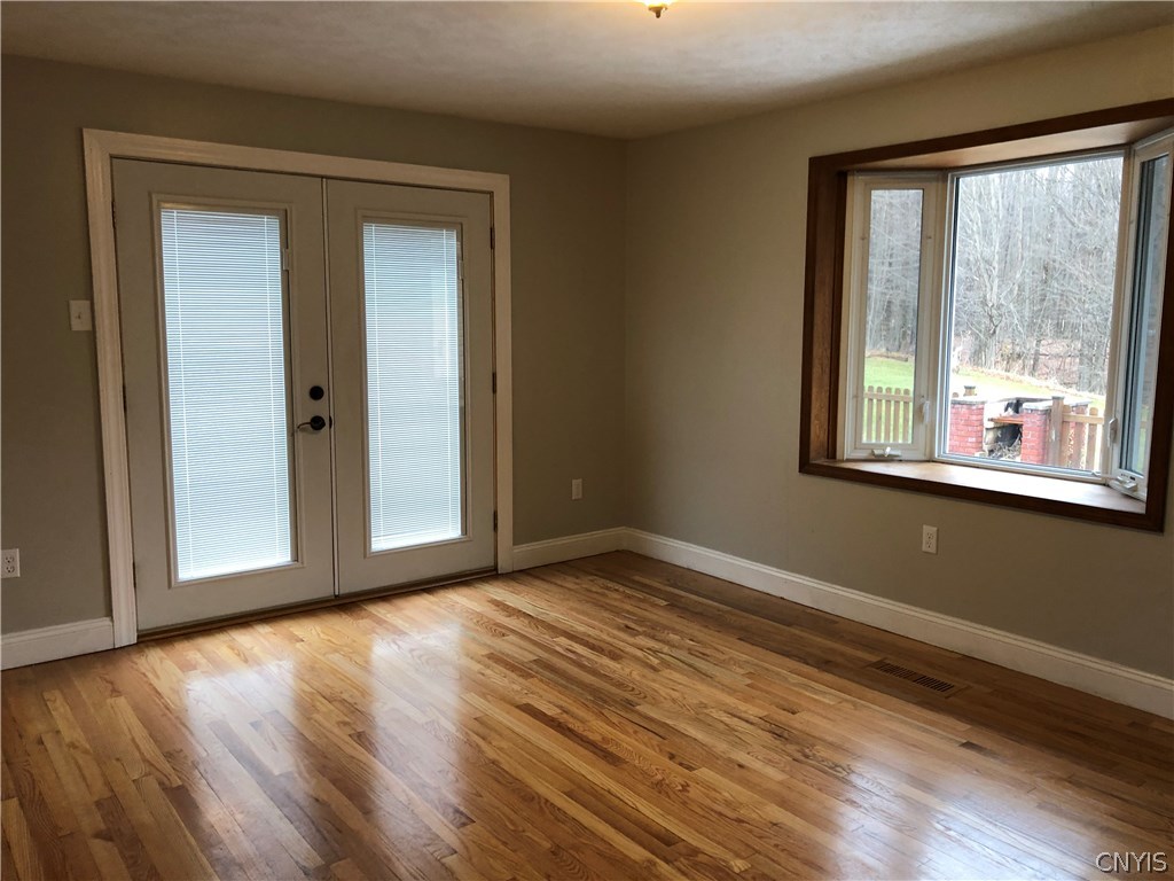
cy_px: 440
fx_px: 950
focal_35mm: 28
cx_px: 587
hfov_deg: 63.4
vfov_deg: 49.7
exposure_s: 1/24
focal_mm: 4
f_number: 1.8
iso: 40
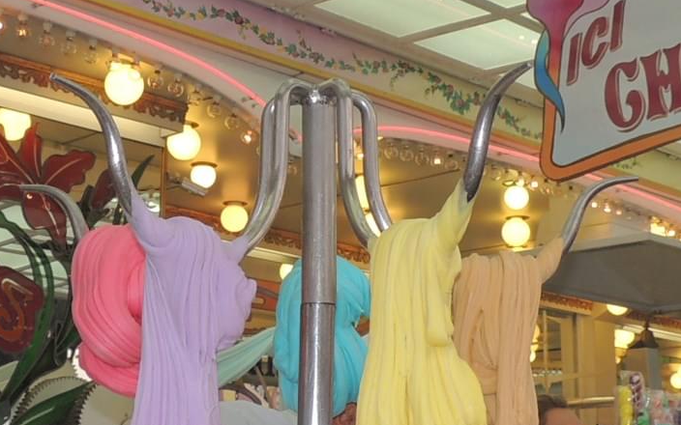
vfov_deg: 47.5
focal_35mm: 26
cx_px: 337
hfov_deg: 70.4
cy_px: 237
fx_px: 483
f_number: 3
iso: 100
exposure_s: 1/400
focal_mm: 4.3
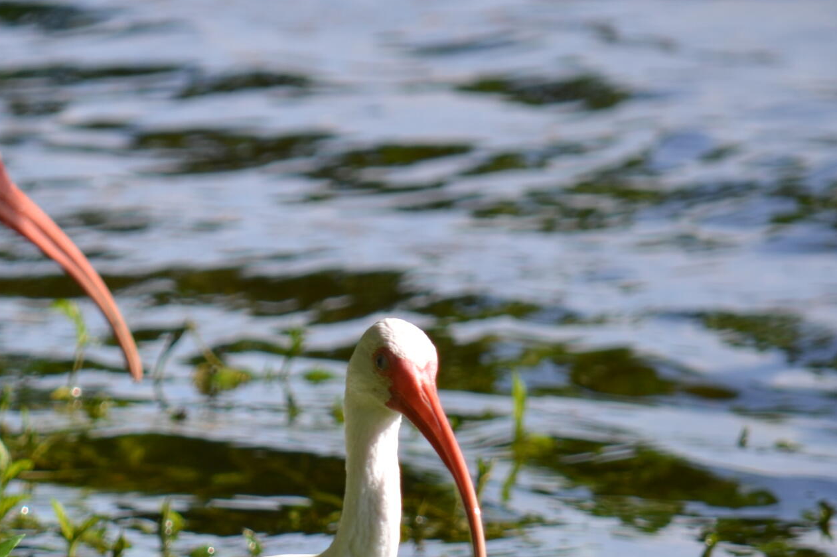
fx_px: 24893
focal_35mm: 1071
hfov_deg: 1.9
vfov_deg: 1.3
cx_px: 9
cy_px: 399
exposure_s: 1/200
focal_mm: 300
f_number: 5.6
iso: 100
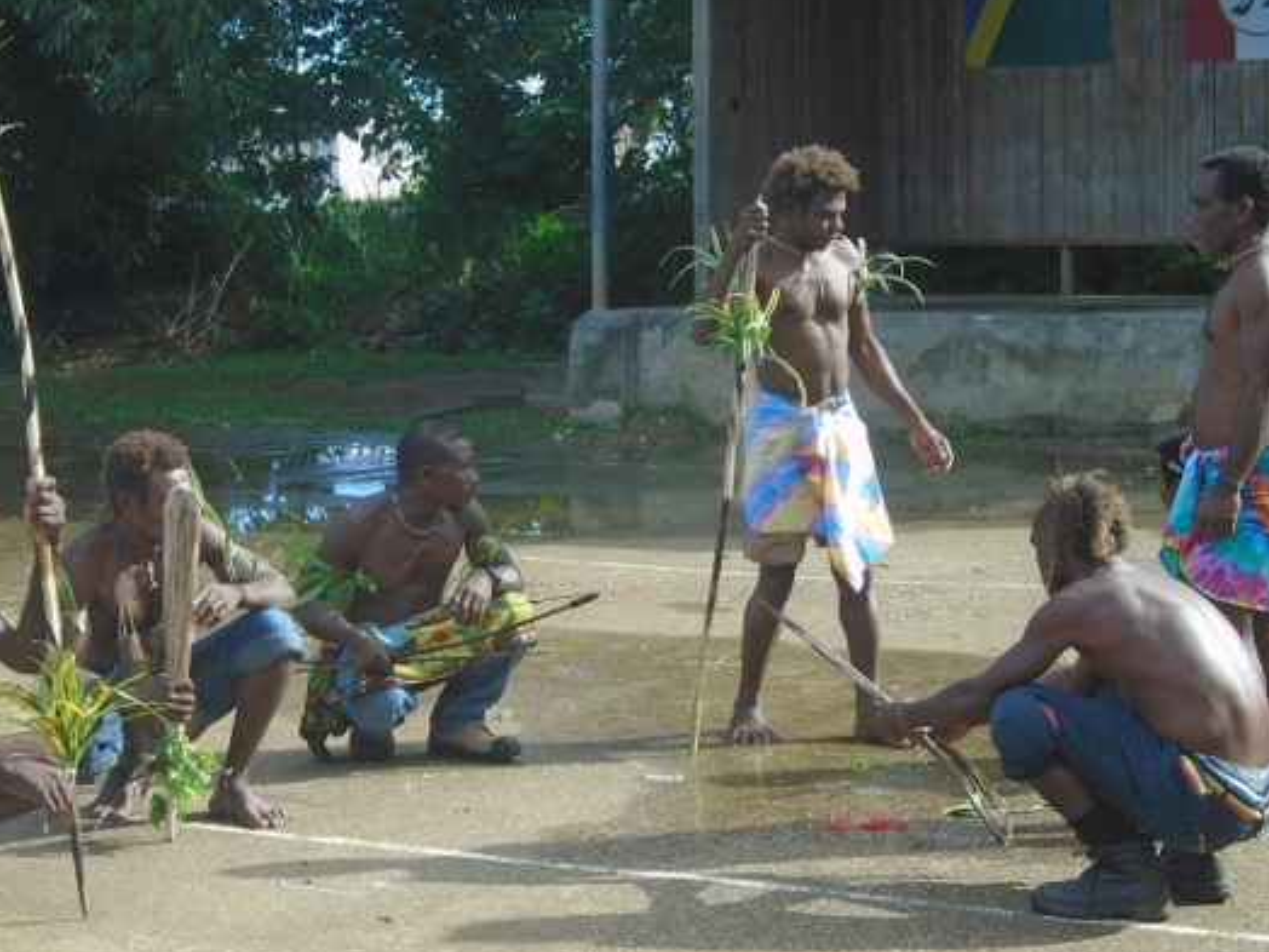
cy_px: 484
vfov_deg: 17.8
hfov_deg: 23.5
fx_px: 3043
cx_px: 540
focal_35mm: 83
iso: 100
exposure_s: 1/160
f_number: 5.5
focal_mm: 12
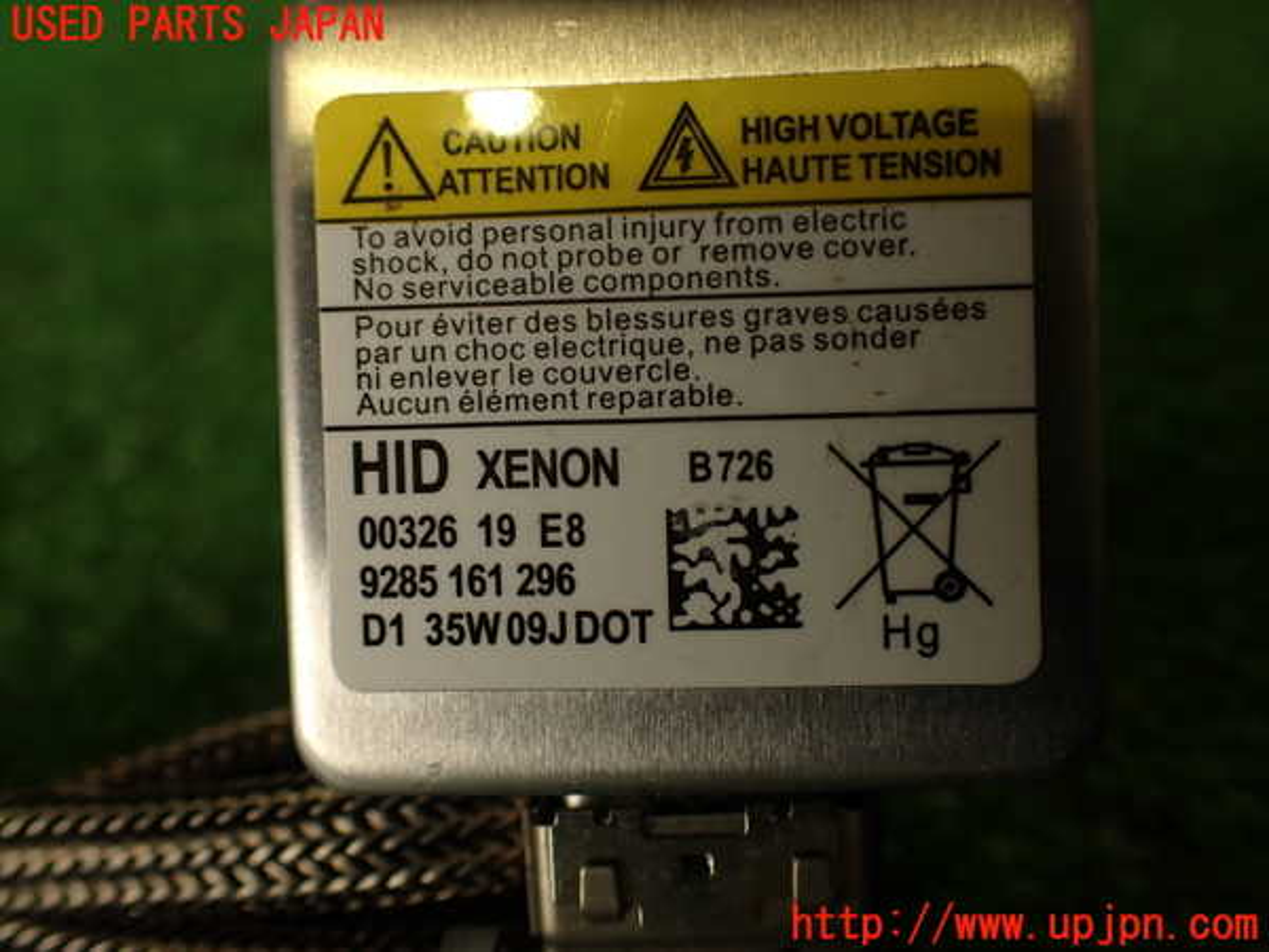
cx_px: 634
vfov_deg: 44.2
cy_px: 476
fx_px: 1173
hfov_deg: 56.8
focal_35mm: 32
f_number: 2.4
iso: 100
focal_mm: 5.79
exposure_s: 1/100
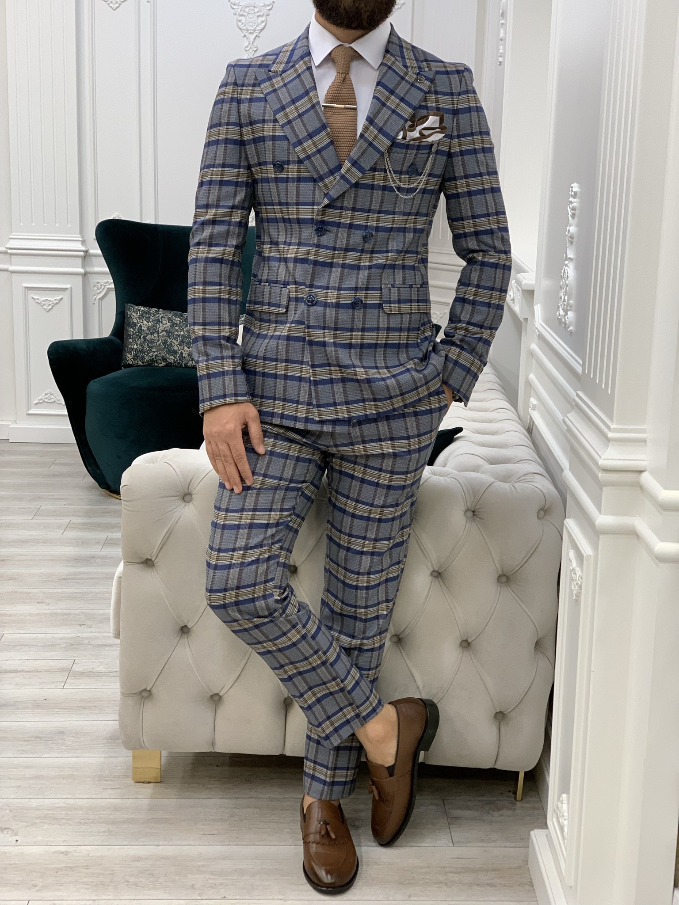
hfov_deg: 28.0
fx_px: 1360
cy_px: 452
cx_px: 340
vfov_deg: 36.8
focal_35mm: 52
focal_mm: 6
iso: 125
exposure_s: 1/118
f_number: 2.4
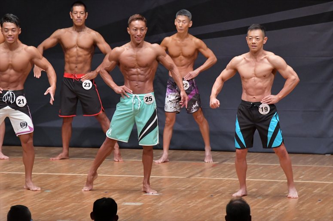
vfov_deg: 4.8
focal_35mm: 285
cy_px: 110
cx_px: 166
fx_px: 2635
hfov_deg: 7.2
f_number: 5.6
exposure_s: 1/400
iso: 6400
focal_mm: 190
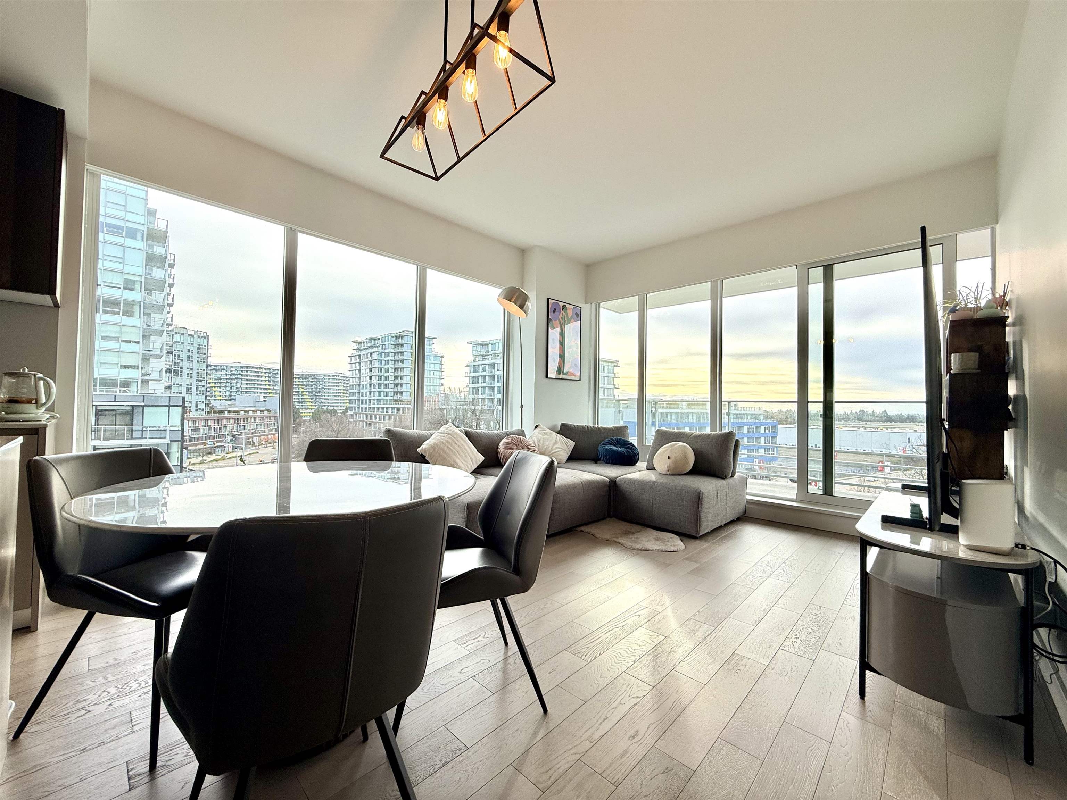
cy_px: 400
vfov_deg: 85.7
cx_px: 534
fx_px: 432
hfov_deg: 102.1
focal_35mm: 14
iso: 64
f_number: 2.2
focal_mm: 2.22
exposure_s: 1/169
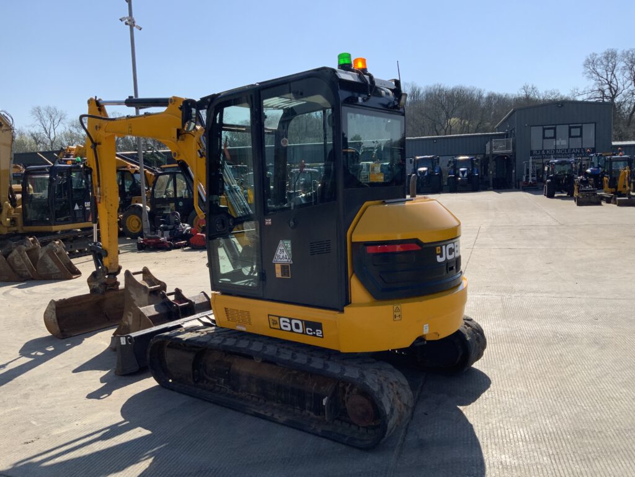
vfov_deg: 48.2
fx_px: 532
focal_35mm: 29
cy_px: 238
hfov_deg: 61.7
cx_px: 318
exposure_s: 1/2320
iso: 20
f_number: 1.8
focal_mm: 3
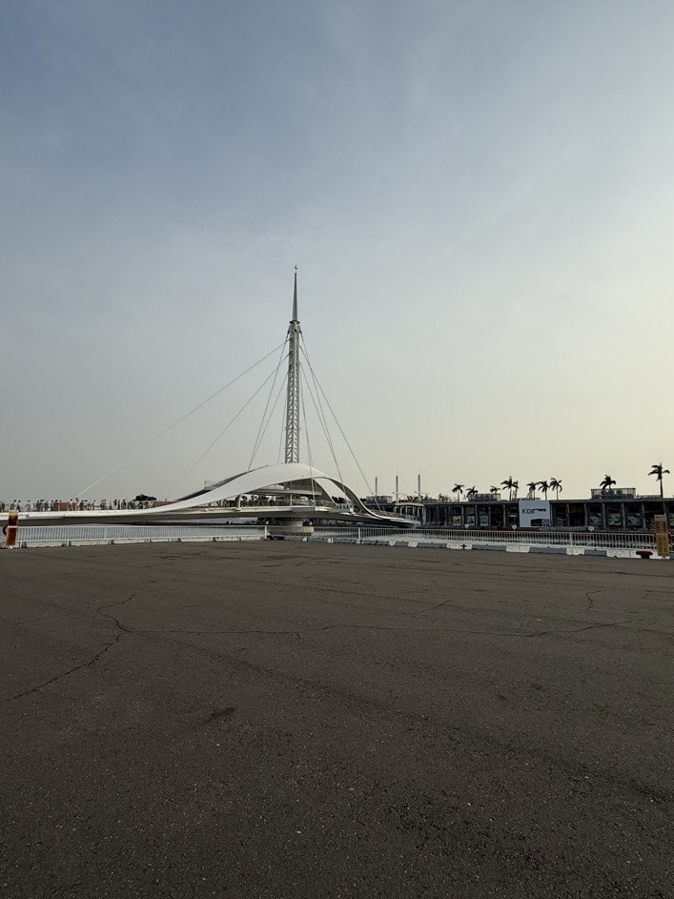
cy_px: 453
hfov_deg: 68.7
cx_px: 334
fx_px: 493
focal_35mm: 19
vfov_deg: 84.7
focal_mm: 2.22
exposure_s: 1/4149
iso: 50
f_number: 2.2
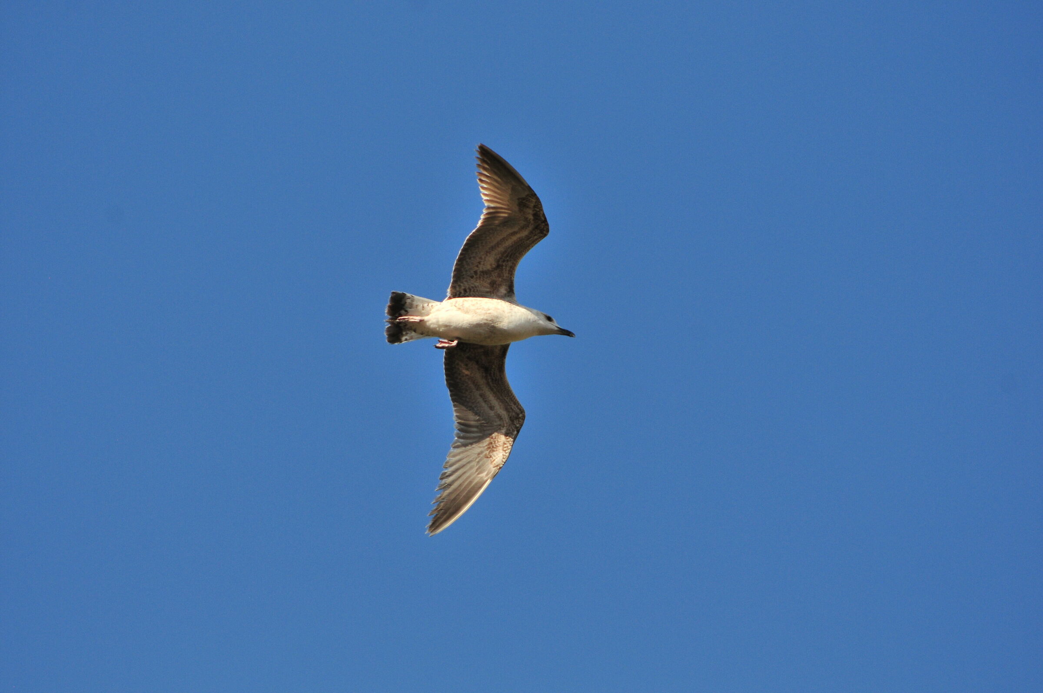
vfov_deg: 4.4
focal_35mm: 315
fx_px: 9115
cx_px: 522
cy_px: 346
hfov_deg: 6.5
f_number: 6.3
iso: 400
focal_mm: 210
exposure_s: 1/2500
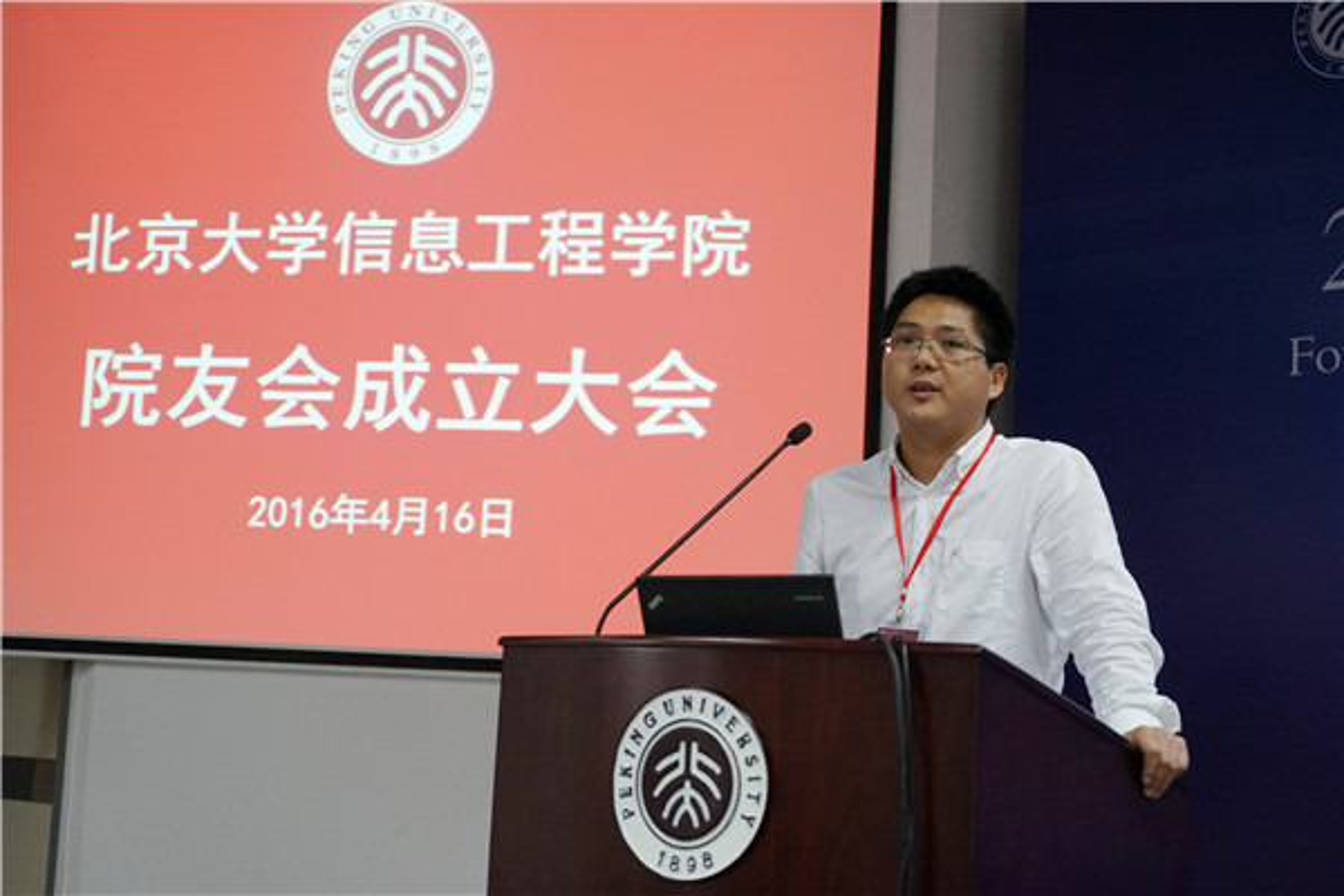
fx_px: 2091
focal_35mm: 56
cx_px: 672
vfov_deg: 24.2
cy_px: 448
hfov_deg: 35.6
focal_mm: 56
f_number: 4
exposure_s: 1/160
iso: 2000
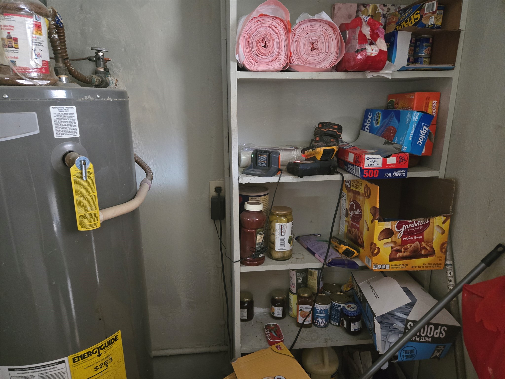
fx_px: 336
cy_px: 190
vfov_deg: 58.9
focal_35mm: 23
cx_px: 252
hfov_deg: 73.9
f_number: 1.8
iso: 1250
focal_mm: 5.4
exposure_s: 1/40
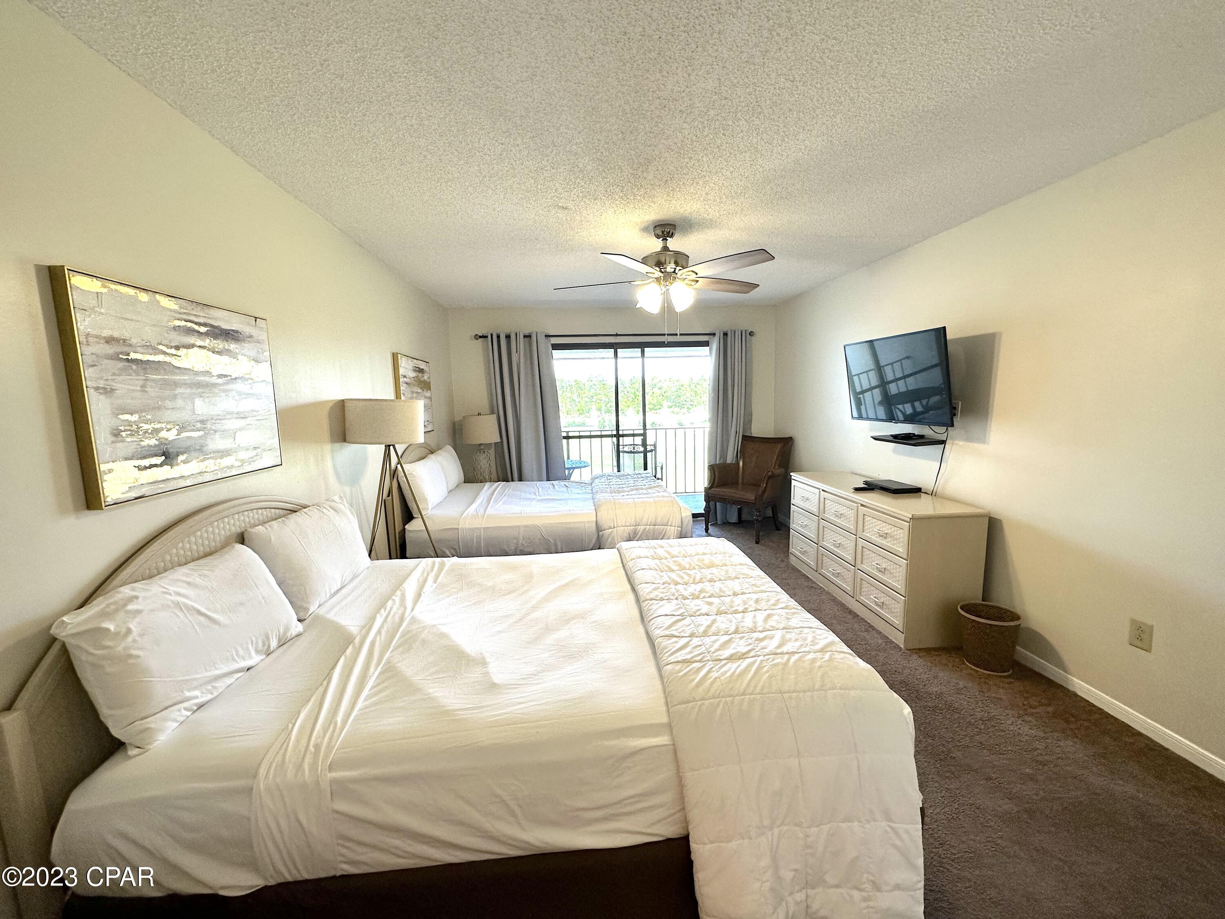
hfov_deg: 102.1
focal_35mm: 14
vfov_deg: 85.7
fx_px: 495
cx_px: 612
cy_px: 460
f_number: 2.2
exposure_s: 1/120
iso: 160
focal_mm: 2.22
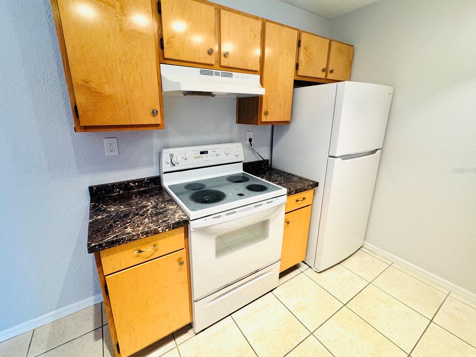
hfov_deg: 98.1
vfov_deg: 81.7
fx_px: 206
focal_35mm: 15
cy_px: 170
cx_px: 227
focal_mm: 2.22
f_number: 2.2
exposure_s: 1/120
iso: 320
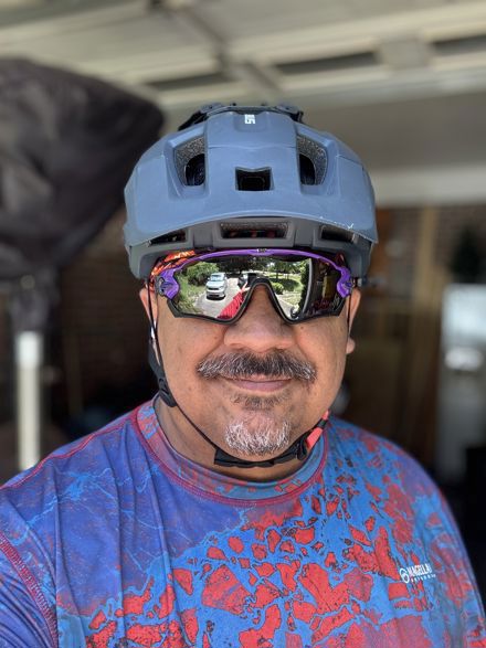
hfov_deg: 46.8
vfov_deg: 60.0
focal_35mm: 30
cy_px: 324
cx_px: 243
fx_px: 562
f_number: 1.9
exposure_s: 1/121
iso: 40
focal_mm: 2.69
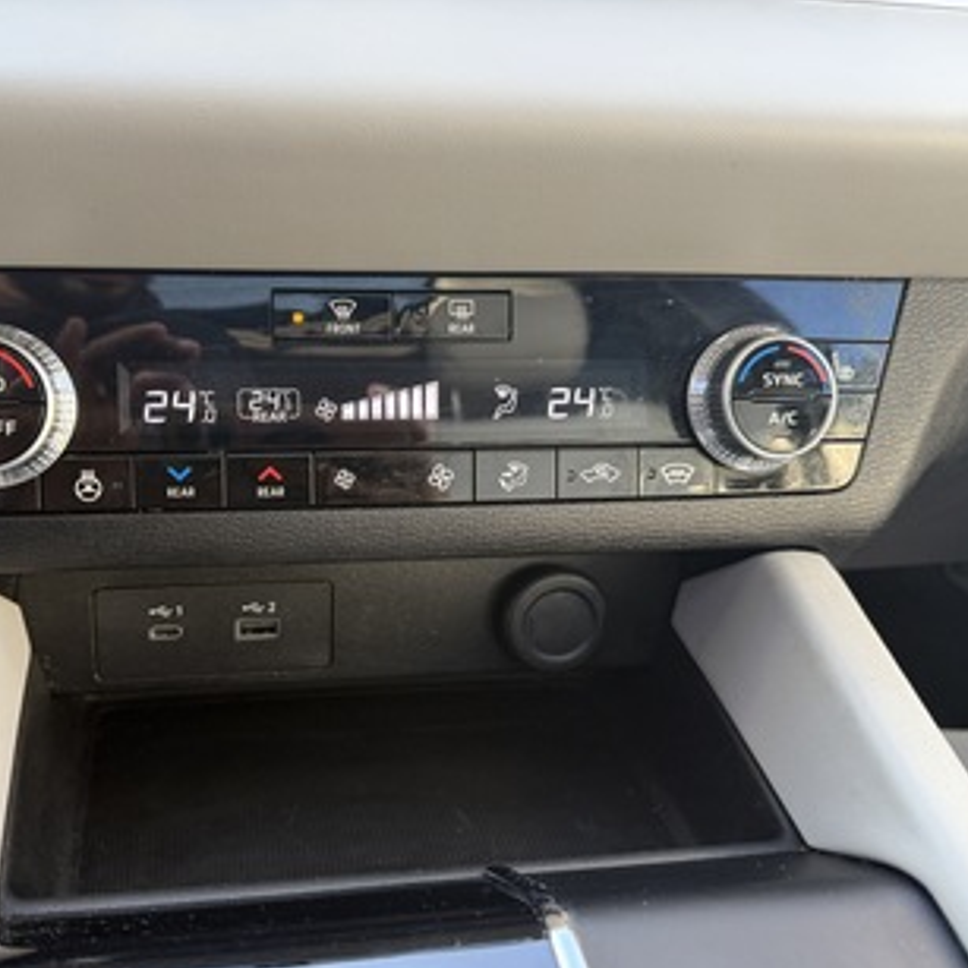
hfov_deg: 54.8
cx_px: 347
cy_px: 493
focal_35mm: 29
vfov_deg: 55.6
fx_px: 917
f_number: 1.78
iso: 200
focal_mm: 6.76
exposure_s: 1/91
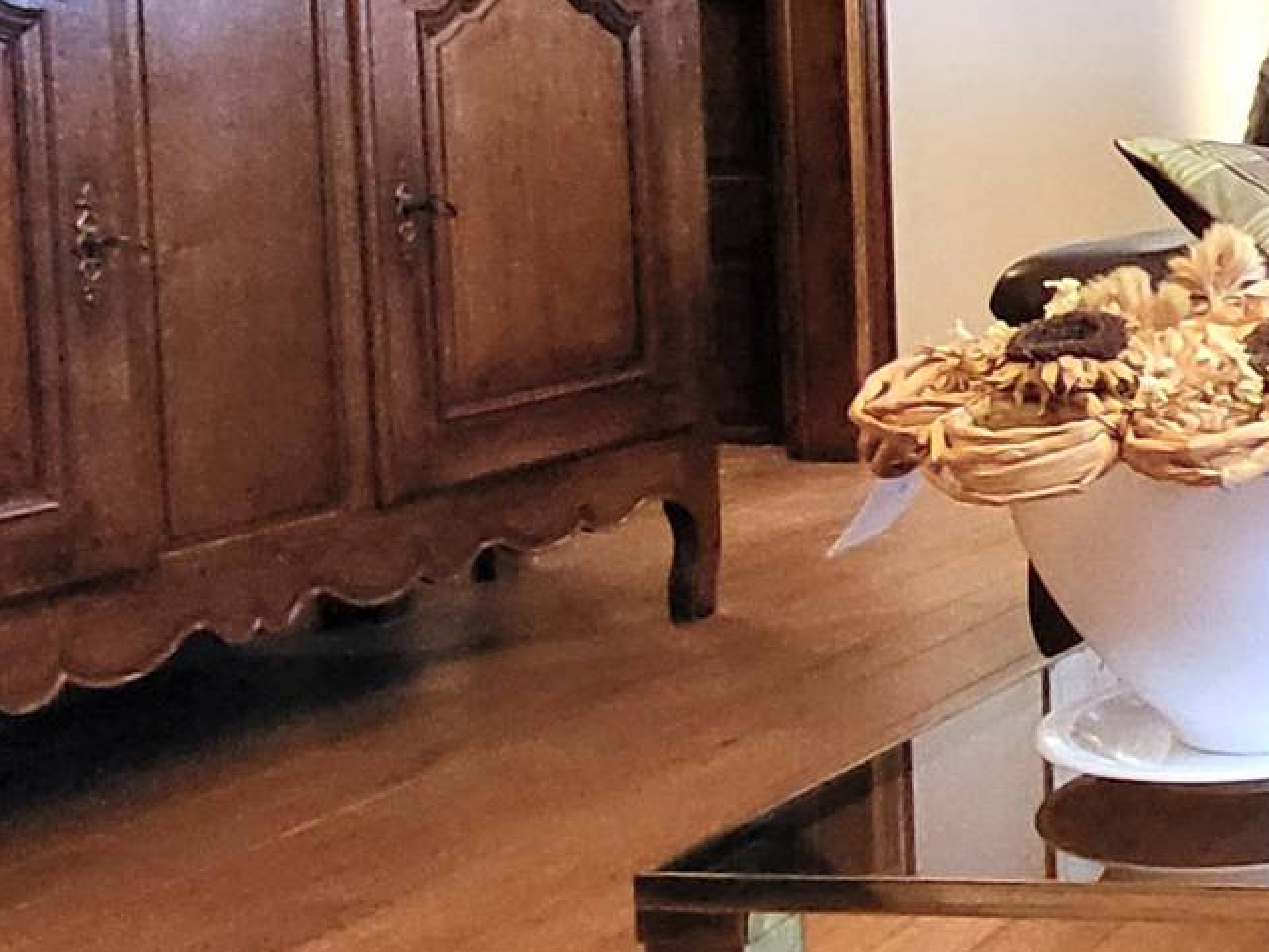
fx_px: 1906
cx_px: 2024
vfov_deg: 27.6
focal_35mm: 52
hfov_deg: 25.1
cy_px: 218
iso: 400
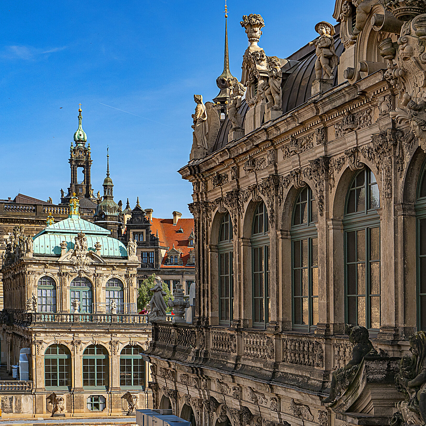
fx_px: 933
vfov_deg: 25.7
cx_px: 266
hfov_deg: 25.6
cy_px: 213
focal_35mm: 67
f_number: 8
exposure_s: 1/400
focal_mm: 28
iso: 200
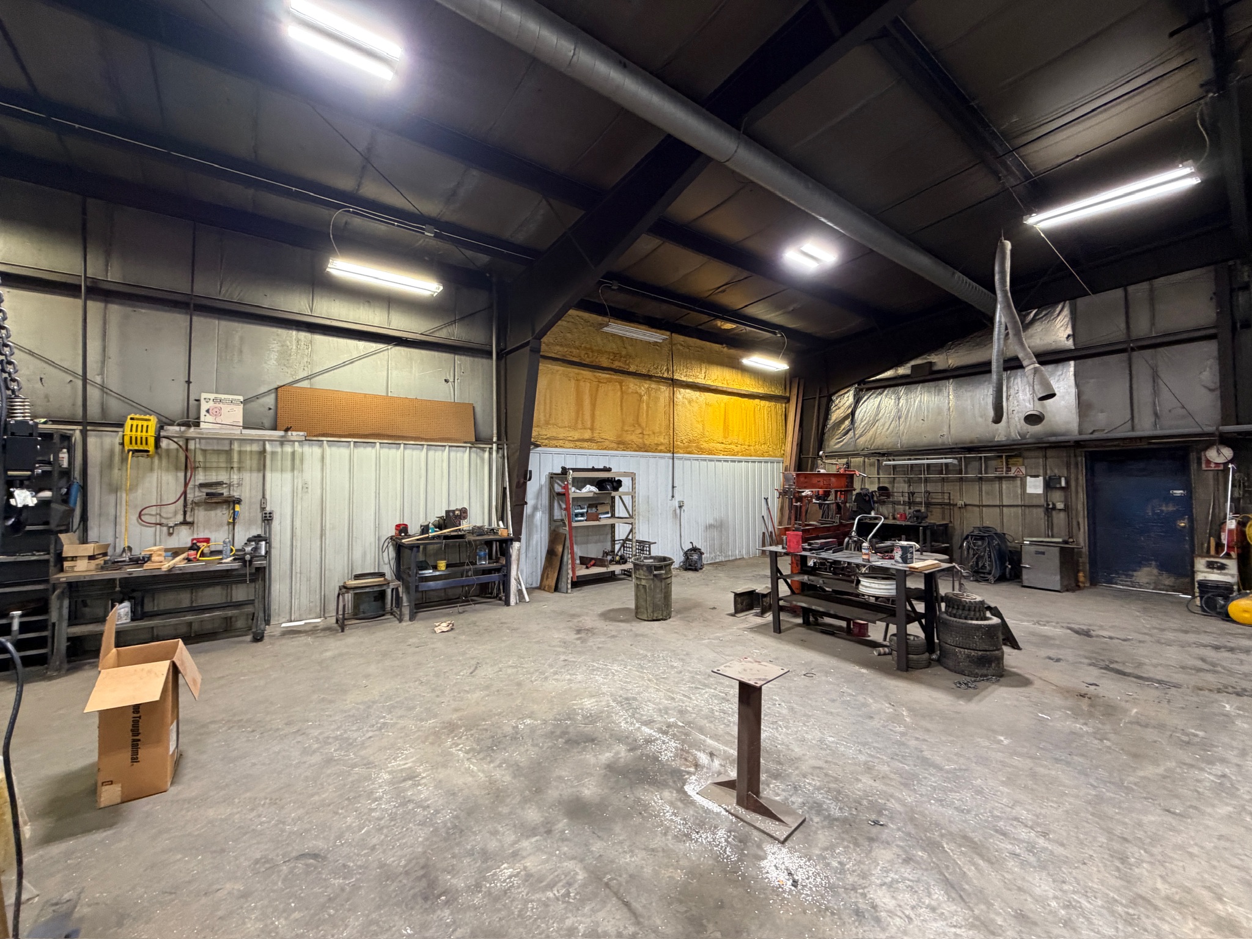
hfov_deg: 102.1
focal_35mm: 14
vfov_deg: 85.7
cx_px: 626
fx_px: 506
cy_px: 470
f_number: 2.2
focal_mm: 2.22
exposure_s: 1/60
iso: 320
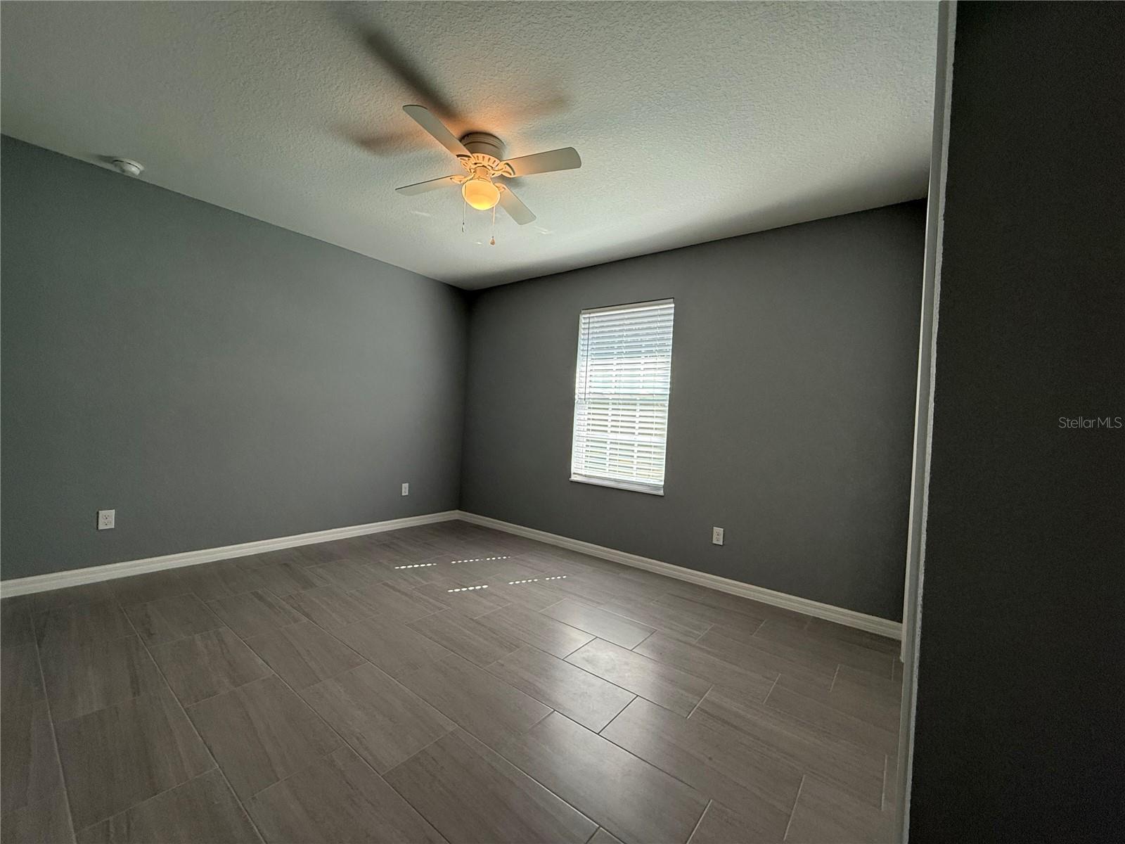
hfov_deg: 102.1
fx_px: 455
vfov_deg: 85.7
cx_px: 562
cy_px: 422
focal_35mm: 14
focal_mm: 2.22
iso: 160
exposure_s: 1/120
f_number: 2.2
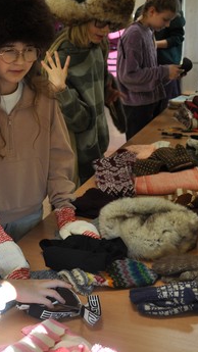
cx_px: 22
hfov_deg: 18.5
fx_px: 597
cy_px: 145
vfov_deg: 32.8
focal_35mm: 64
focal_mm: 22
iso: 400
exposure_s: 1/125
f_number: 5.6
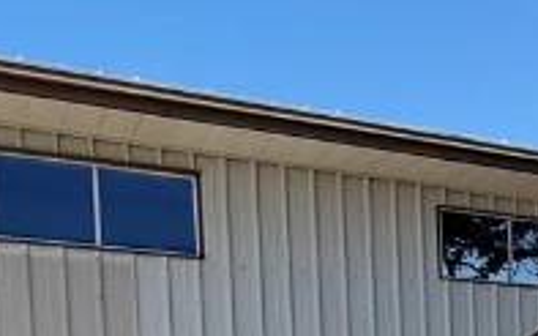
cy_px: 519
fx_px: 1129
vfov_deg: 15.5
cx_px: 904
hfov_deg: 20.7
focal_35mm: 77
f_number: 2.2
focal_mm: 2.22
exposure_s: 1/1656
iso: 50
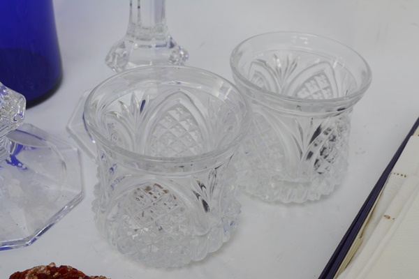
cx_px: 210
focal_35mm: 48
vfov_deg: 28.1
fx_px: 559
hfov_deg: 41.1
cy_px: 140
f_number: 7.1
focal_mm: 32
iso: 200
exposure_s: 1/200
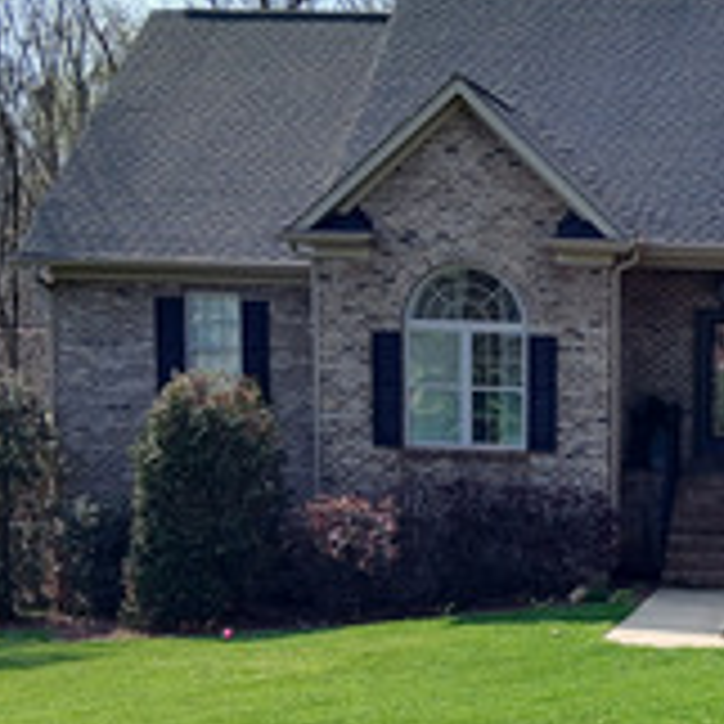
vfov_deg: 22.4
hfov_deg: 21.9
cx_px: 740
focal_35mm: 76
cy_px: 589
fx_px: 1798
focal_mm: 3.98
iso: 20
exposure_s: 1/355
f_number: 1.8
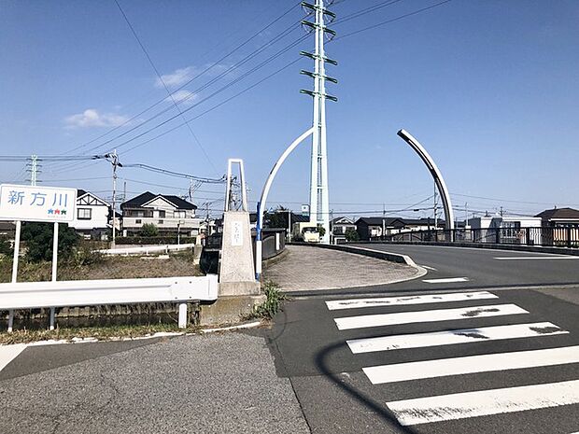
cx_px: 290
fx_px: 468
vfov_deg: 49.7
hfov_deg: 63.4
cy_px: 217
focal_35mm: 28
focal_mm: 3.99
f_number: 1.8
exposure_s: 1/3745
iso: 25
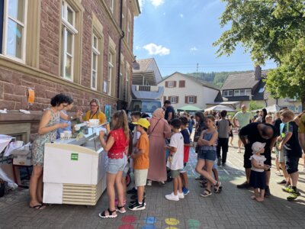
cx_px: 152
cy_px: 114
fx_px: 229
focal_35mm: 26
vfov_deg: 53.1
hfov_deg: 67.3
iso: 32
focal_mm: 4.2
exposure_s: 1/1114
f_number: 1.6
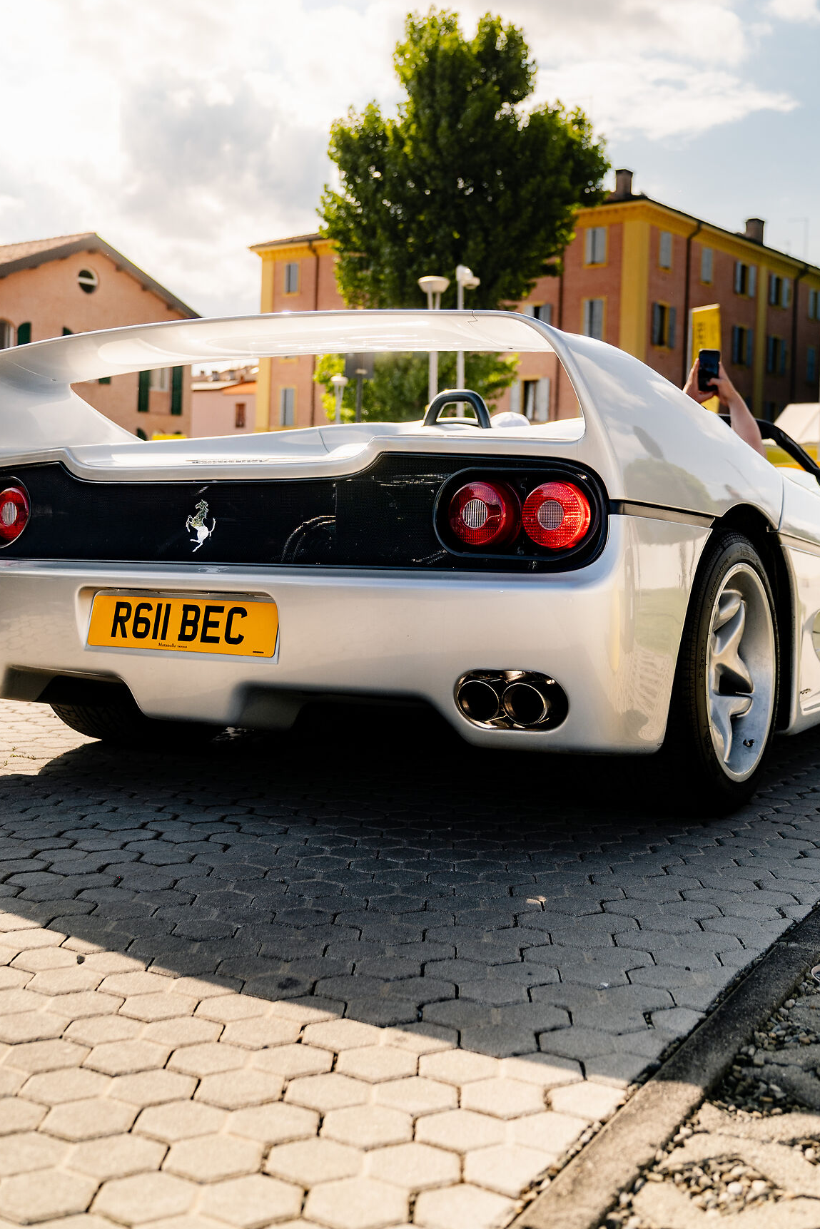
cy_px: 538
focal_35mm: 39
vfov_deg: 49.4
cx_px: 429
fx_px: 1332
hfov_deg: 34.2
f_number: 2.8
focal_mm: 28
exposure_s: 1/1250
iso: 125
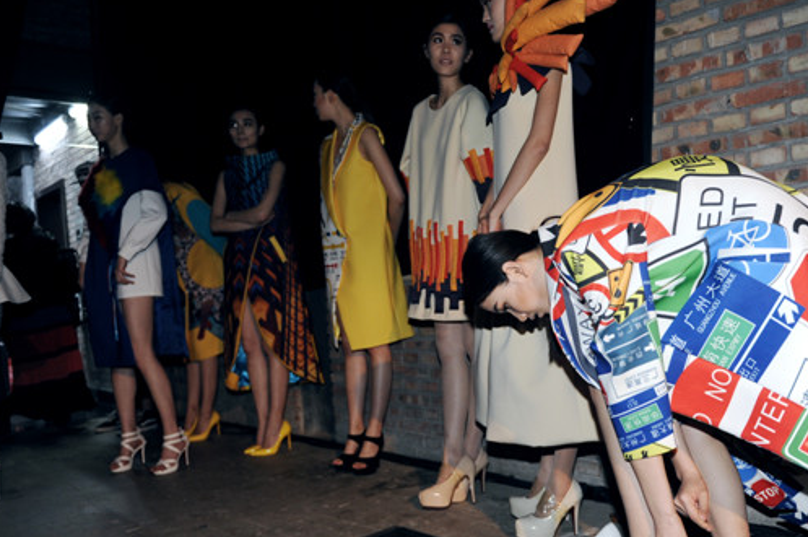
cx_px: 450
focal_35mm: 29
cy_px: 303
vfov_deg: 44.7
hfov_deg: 63.5
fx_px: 650
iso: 1000
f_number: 2.8
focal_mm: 24
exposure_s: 1/60
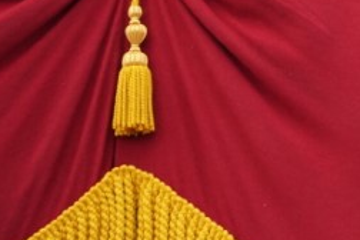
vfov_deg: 0.8
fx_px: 16899
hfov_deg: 1.2
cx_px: 673
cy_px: -203
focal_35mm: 1690
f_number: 6.3
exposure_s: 1/1600
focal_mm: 370
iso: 2000
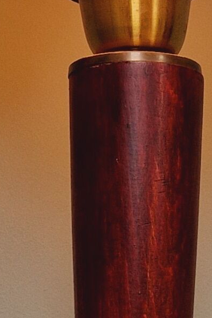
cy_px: 251
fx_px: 1422
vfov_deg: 12.7
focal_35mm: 161
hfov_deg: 8.5
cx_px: 144
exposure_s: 1/100
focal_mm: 5.4
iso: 50
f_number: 1.8
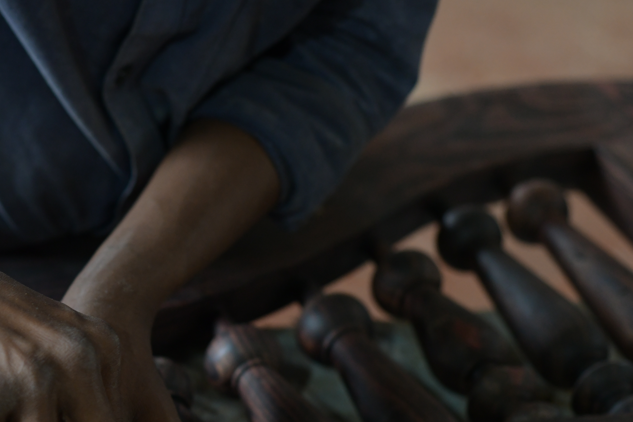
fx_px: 1670
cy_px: 378
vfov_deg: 14.3
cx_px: 45
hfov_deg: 20.9
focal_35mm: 95
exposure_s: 1/160
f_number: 3.2
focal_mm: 50
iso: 1250
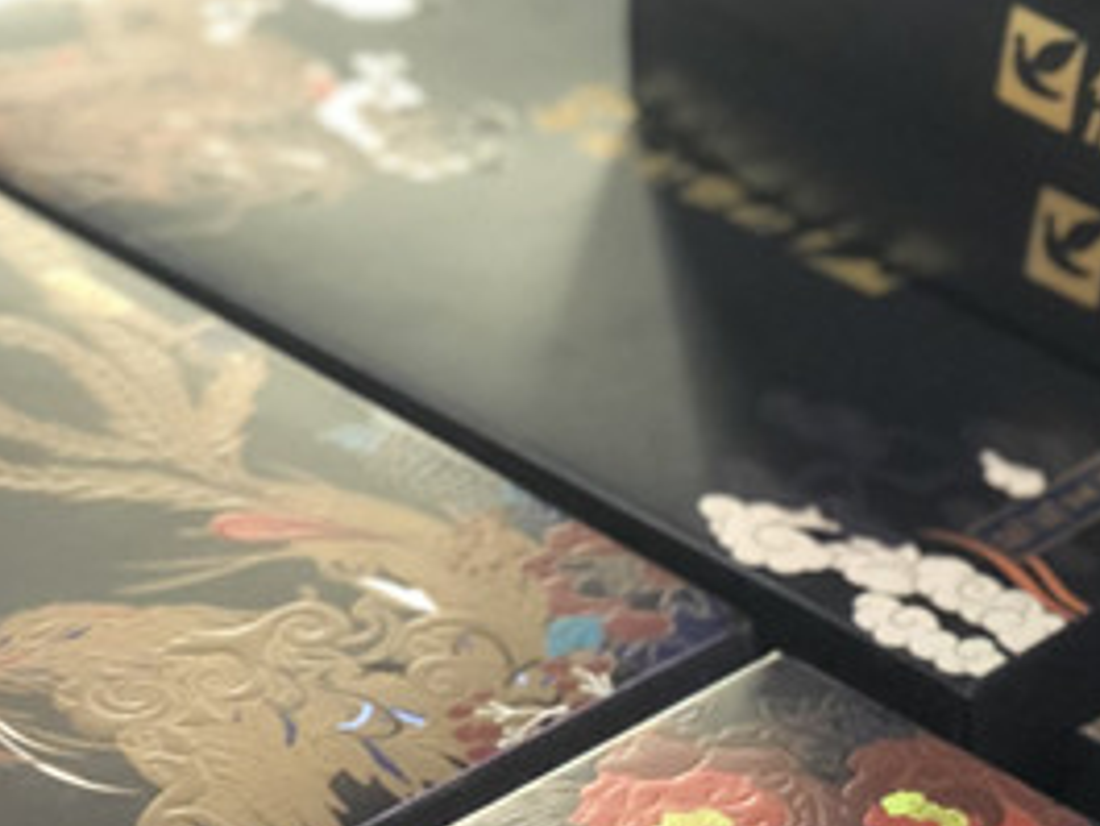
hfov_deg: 12.3
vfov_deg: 9.3
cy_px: 1038
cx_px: 1353
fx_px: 4991
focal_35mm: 157
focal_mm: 6
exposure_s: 1/8
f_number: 2.4
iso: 200
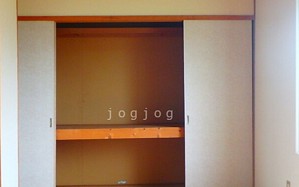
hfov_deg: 45.2
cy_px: 114
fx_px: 359
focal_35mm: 44
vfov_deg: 29.1
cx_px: 141
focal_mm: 6.9
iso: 400
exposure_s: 1/40
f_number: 5.1
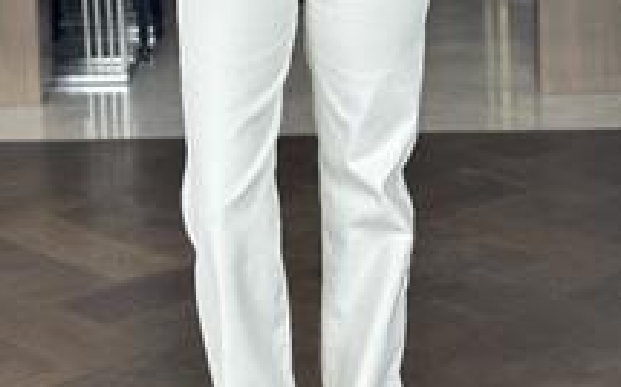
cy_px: -55
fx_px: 2029
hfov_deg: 17.4
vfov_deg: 10.7
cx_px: 312
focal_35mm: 120
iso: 125
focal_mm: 6.86
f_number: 1.78
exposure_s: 1/88
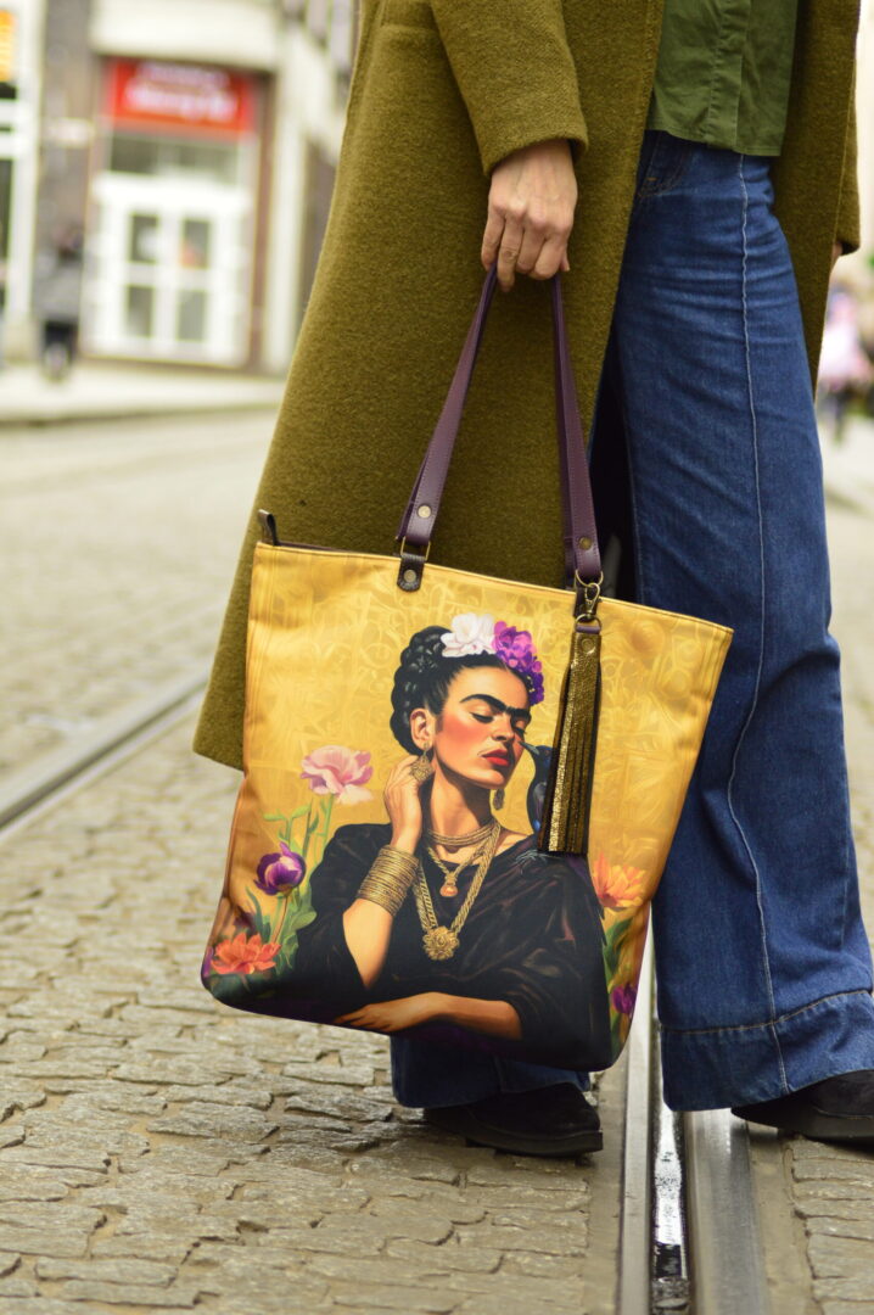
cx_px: 437
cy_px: 658
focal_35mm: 138
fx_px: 5035
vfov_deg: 14.9
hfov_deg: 9.9
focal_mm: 92
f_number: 5
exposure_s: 1/320
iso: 800
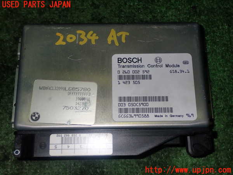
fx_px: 296
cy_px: 88
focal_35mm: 44
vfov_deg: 32.9
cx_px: 116
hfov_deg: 42.9
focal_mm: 7.84
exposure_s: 1/40
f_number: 9
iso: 200
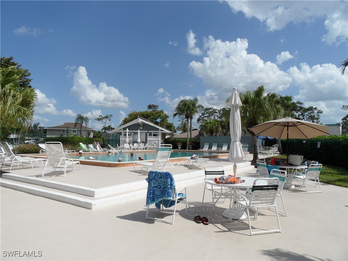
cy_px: 130
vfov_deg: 56.8
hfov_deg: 71.6
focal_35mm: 24
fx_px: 241
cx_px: 174
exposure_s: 1/1000
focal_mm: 3.9
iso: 80
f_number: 4.6
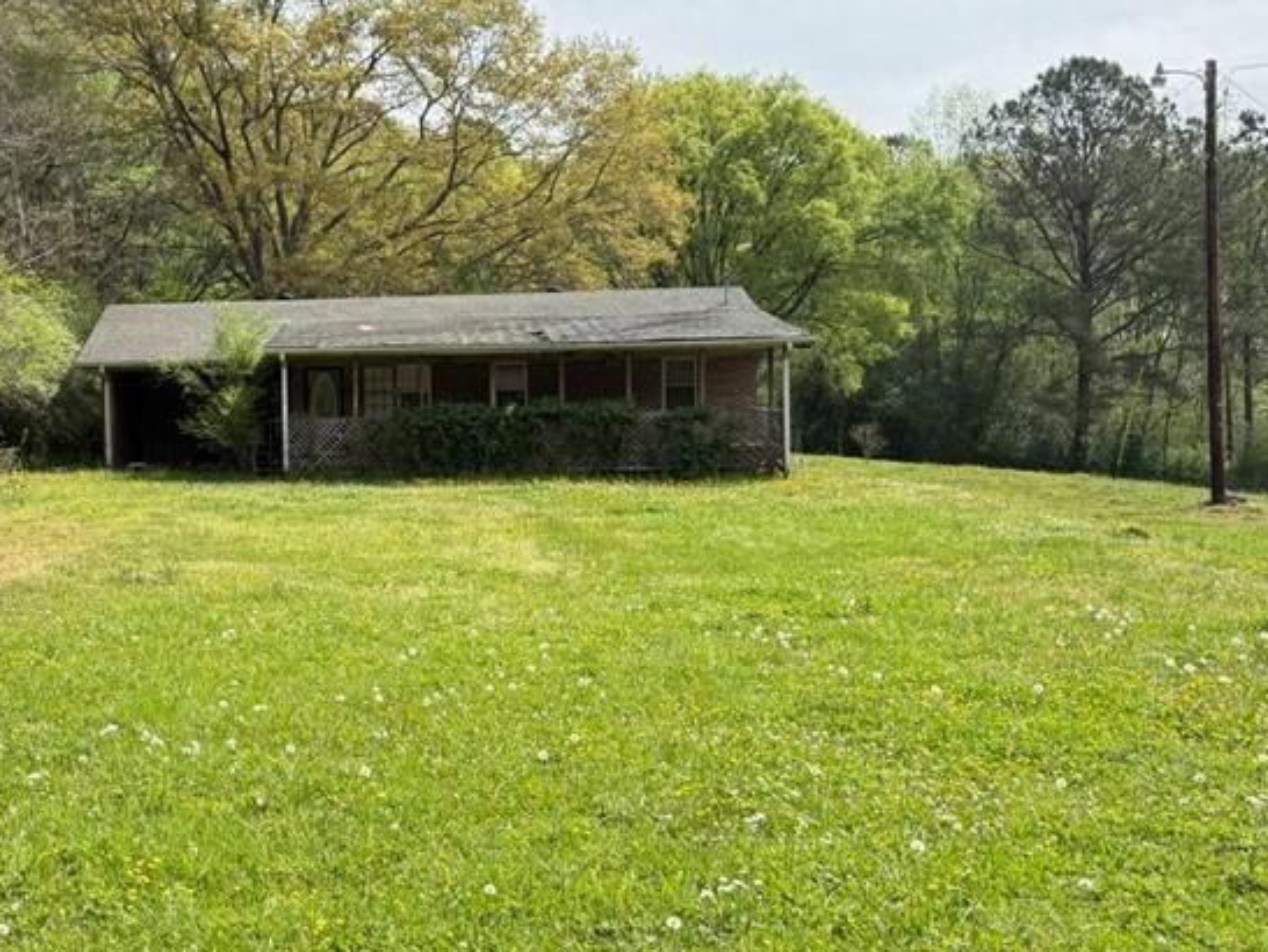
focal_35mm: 45
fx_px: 1649
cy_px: 443
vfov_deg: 32.2
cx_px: 309
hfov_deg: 40.8
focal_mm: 6.76
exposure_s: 1/2703
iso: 100
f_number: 1.78
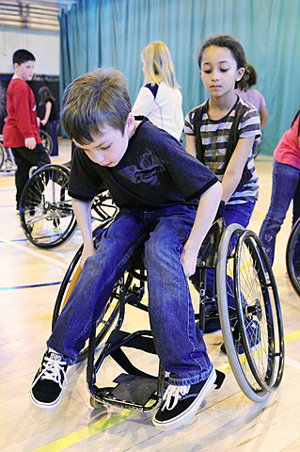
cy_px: 226
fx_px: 451
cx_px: 150
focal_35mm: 36
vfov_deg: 53.2
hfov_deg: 36.8
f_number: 3.5
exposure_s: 1/80
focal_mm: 24
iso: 1250
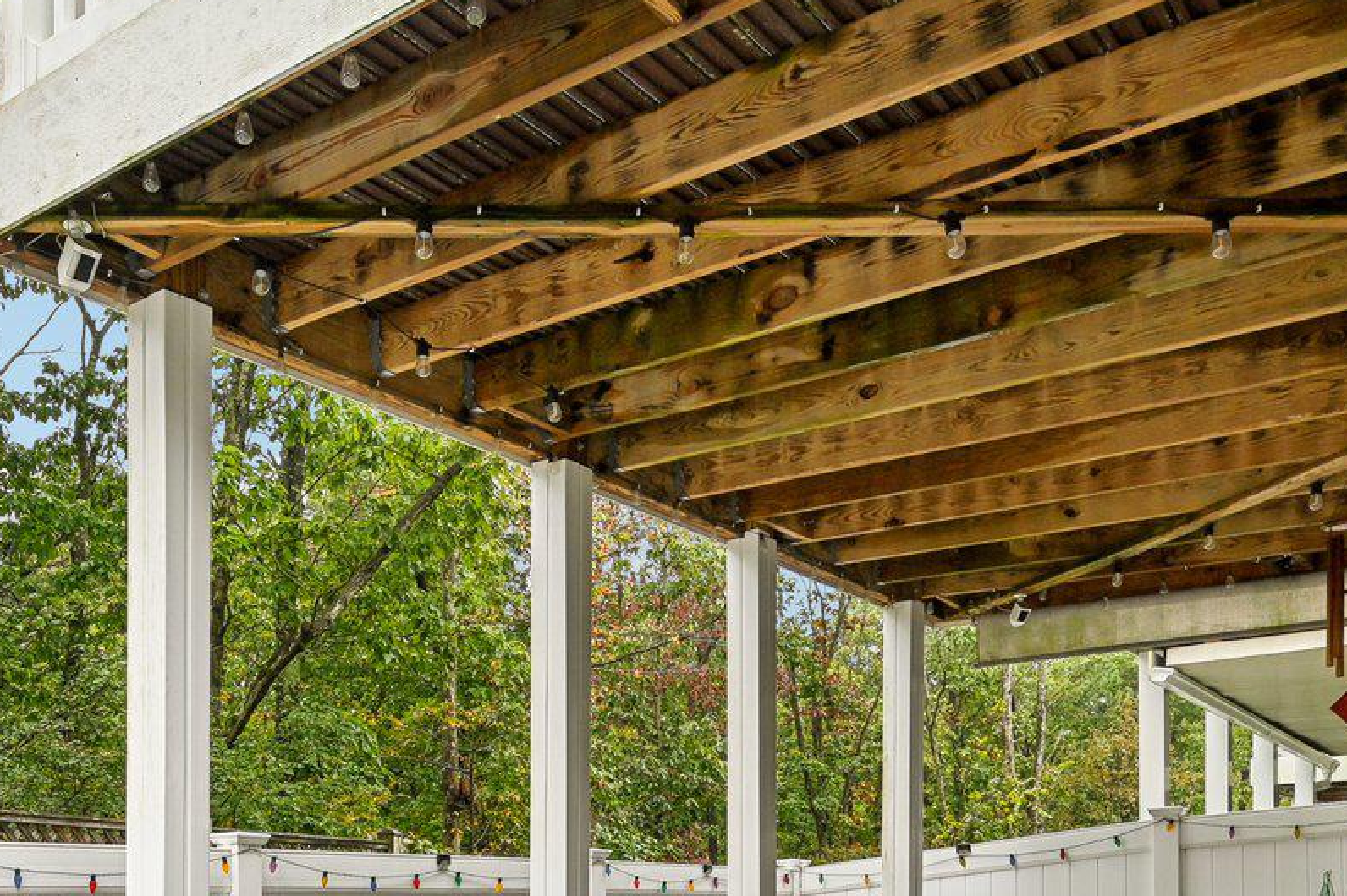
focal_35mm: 36
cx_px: 450
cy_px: 911
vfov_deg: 33.5
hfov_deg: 52.2
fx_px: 1346
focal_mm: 14
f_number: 8
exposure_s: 1/40
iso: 100
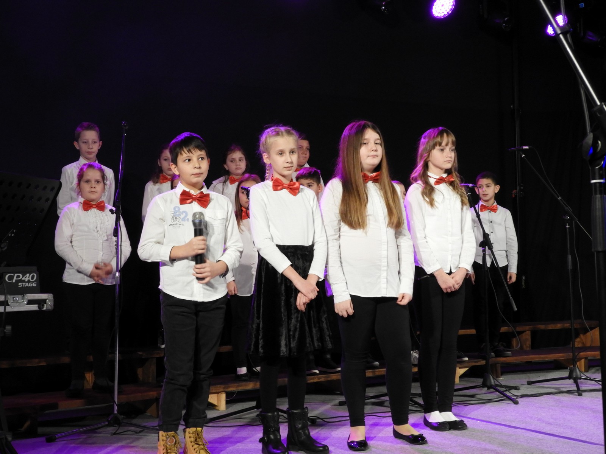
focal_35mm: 50
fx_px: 875
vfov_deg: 29.1
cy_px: 227
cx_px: 303
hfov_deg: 38.2
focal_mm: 9
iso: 400
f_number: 4
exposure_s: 1/20
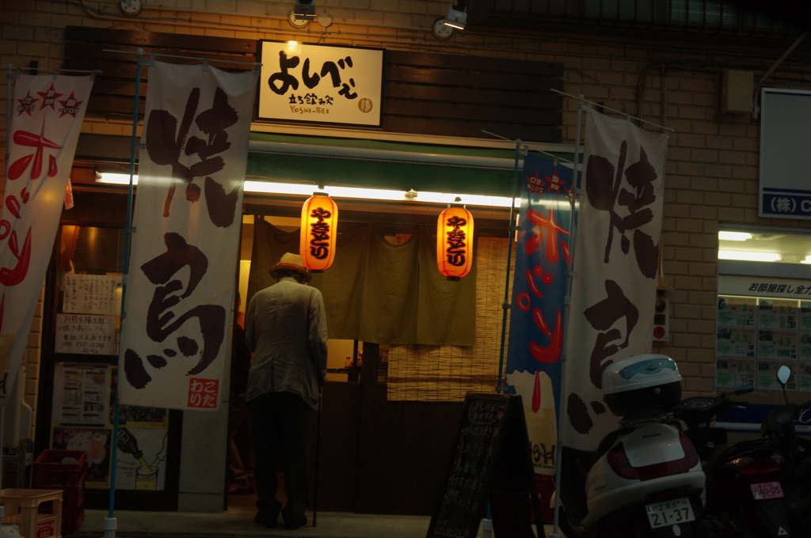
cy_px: 269
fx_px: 1350
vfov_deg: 22.6
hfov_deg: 33.4
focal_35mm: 60
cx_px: 406
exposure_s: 1/250
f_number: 4
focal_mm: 40
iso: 1600
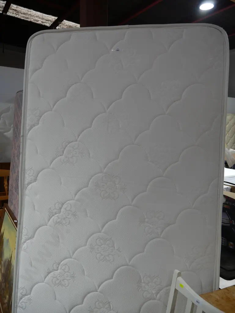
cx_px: 118
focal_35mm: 28
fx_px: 253
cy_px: 156
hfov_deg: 49.8
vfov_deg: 63.4
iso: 250
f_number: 3.5
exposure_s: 1/60
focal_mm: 14
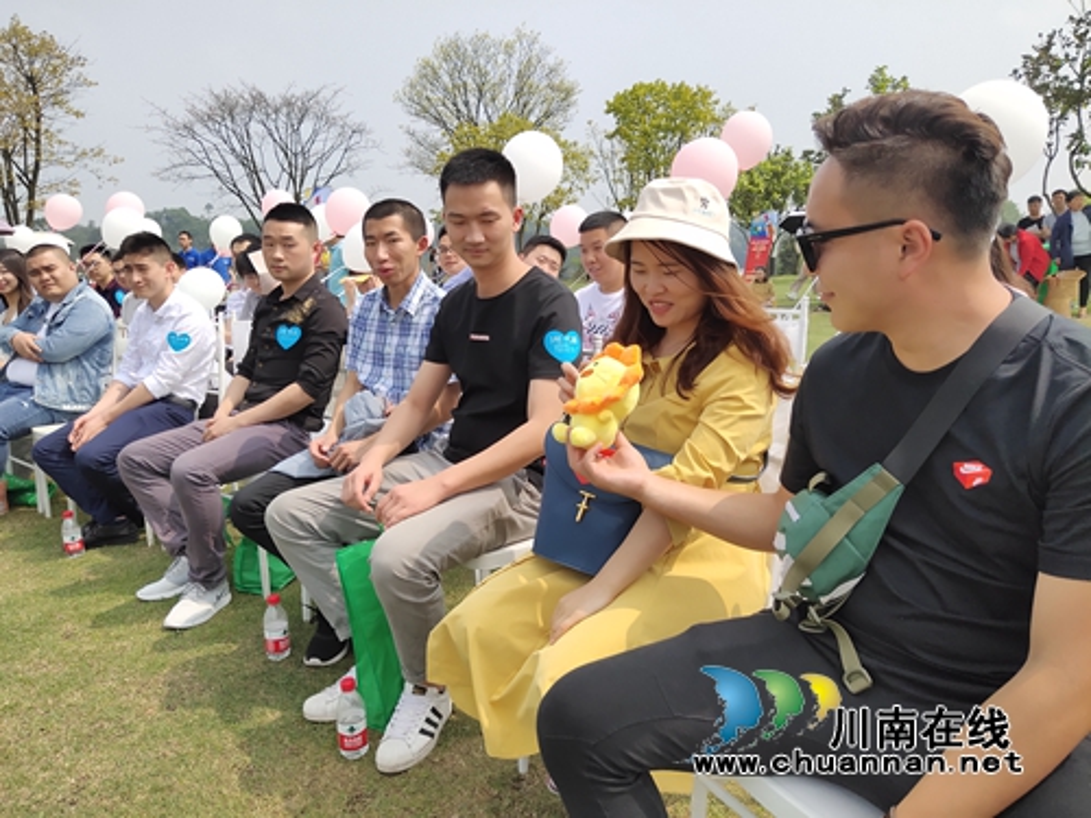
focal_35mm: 29
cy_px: 409
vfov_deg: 48.2
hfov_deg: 61.7
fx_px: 914
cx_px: 546
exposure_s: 1/2802
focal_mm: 4.27
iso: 50
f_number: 1.8
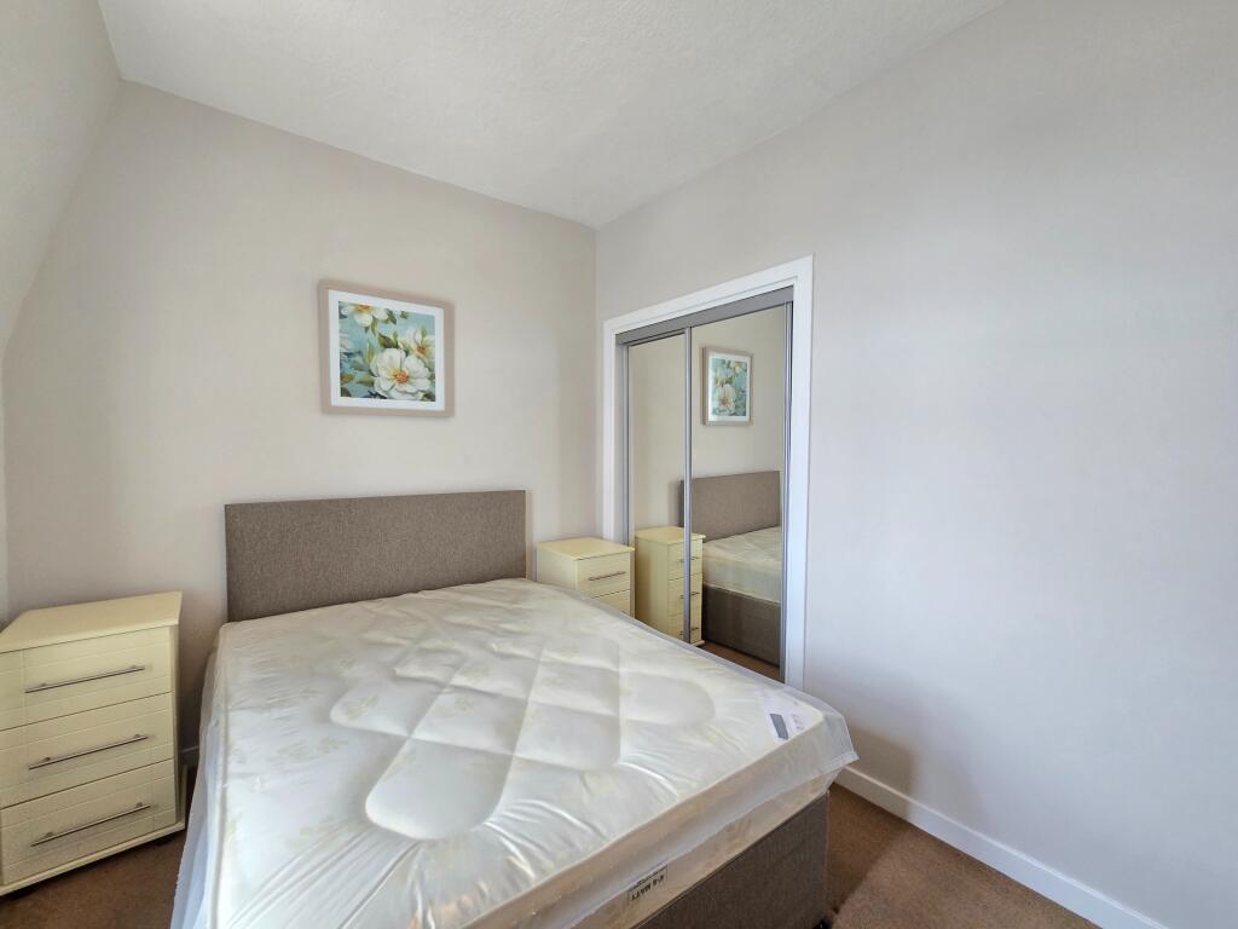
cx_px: 619
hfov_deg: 106.2
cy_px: 464
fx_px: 465
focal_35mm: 13
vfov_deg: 89.9
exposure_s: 1/50
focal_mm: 2.2
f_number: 2.2
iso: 320
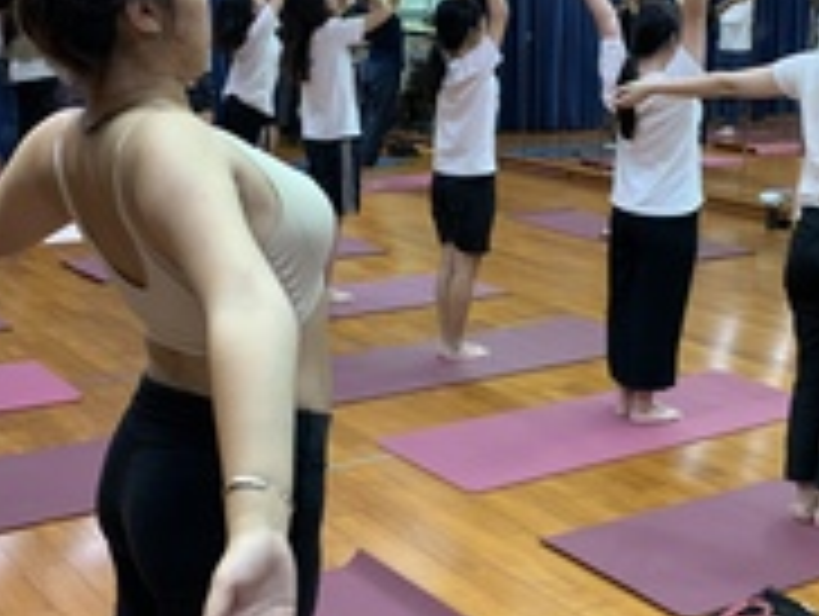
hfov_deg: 33.6
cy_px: 301
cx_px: 486
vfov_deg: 25.7
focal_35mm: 57
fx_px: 1350
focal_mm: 4.25
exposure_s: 1/60
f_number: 1.8
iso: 160
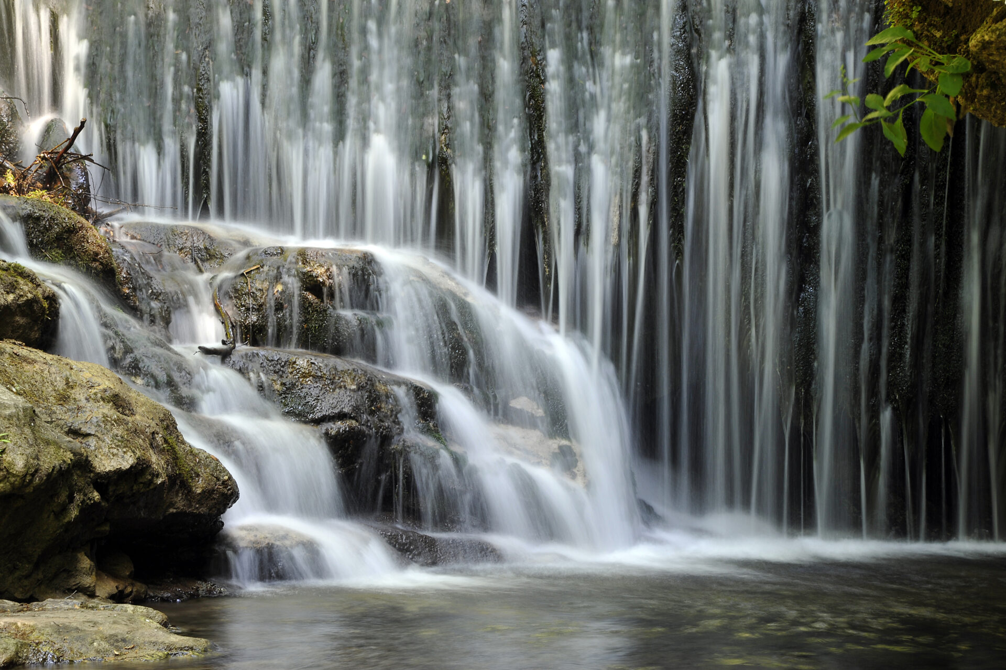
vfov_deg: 11.4
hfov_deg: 17.1
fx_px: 3351
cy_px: 335
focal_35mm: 120
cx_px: 503
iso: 250
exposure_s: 1/1.3
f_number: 20
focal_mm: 120
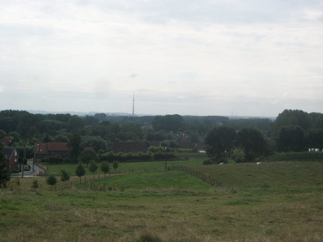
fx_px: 718
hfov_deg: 25.3
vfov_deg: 19.1
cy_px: 121
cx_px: 162
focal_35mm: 77
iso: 80
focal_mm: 13.7
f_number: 4.6
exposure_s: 1/1000
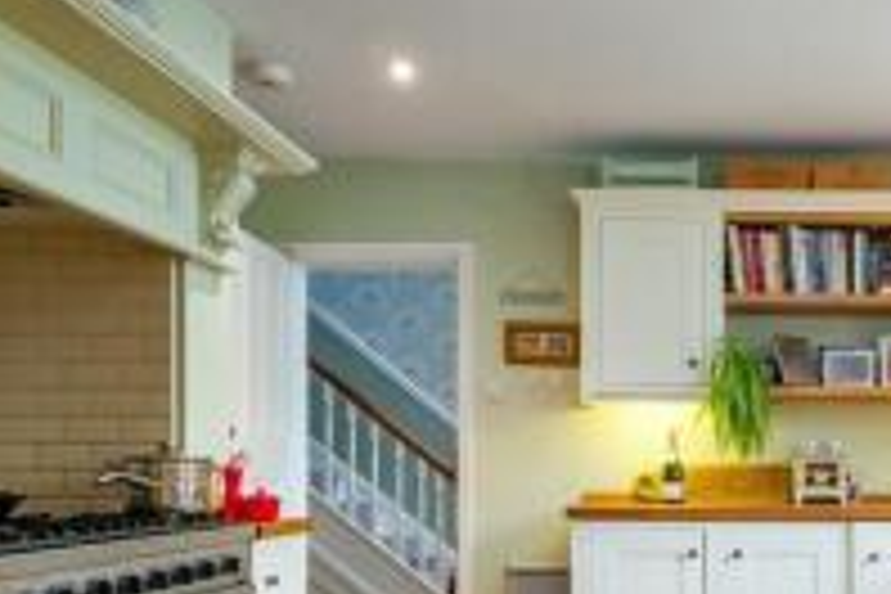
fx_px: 891
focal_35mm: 36
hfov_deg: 50.2
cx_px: 702
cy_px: 470
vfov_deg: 35.7
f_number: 7.1
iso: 160
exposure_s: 1/4
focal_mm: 10.3
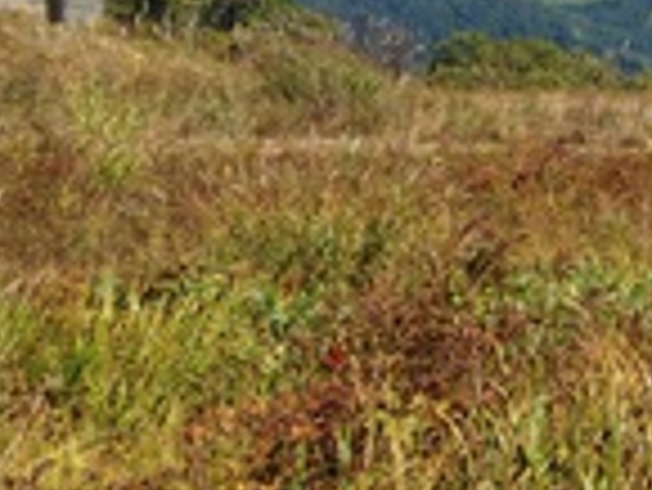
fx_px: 2149
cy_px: -178
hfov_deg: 15.8
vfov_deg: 12.5
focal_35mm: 114
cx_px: 998
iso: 50
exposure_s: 1/1550
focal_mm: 4.12
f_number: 2.4
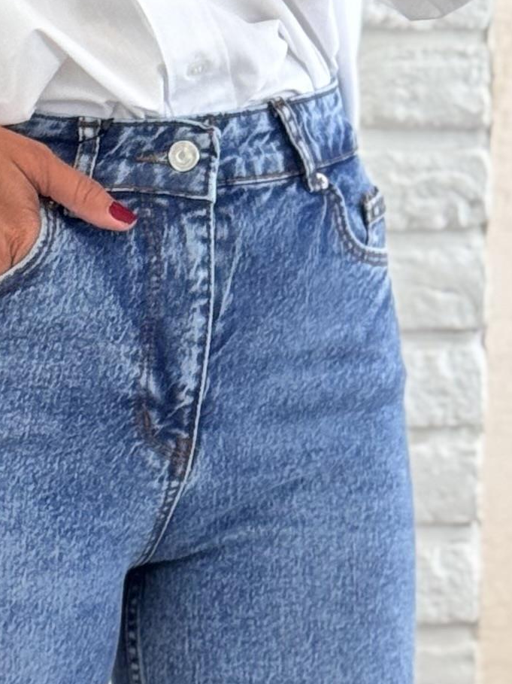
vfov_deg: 9.2
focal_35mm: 213
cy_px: 701
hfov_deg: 7.0
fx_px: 4204
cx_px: 135
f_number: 1.78
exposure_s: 1/121
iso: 80
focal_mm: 6.76
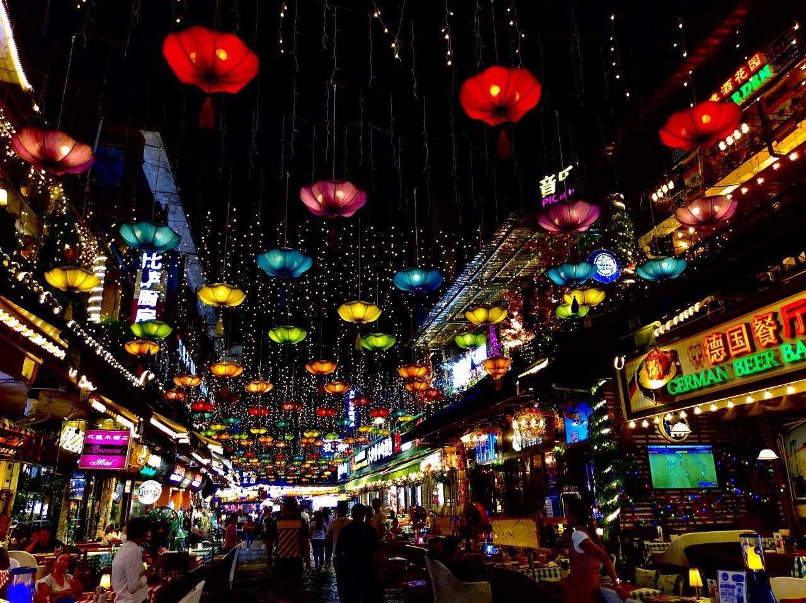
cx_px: 403
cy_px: 302
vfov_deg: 48.2
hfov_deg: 61.7
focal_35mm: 29
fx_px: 675
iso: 344
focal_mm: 4.27
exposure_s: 1/50
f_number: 1.8
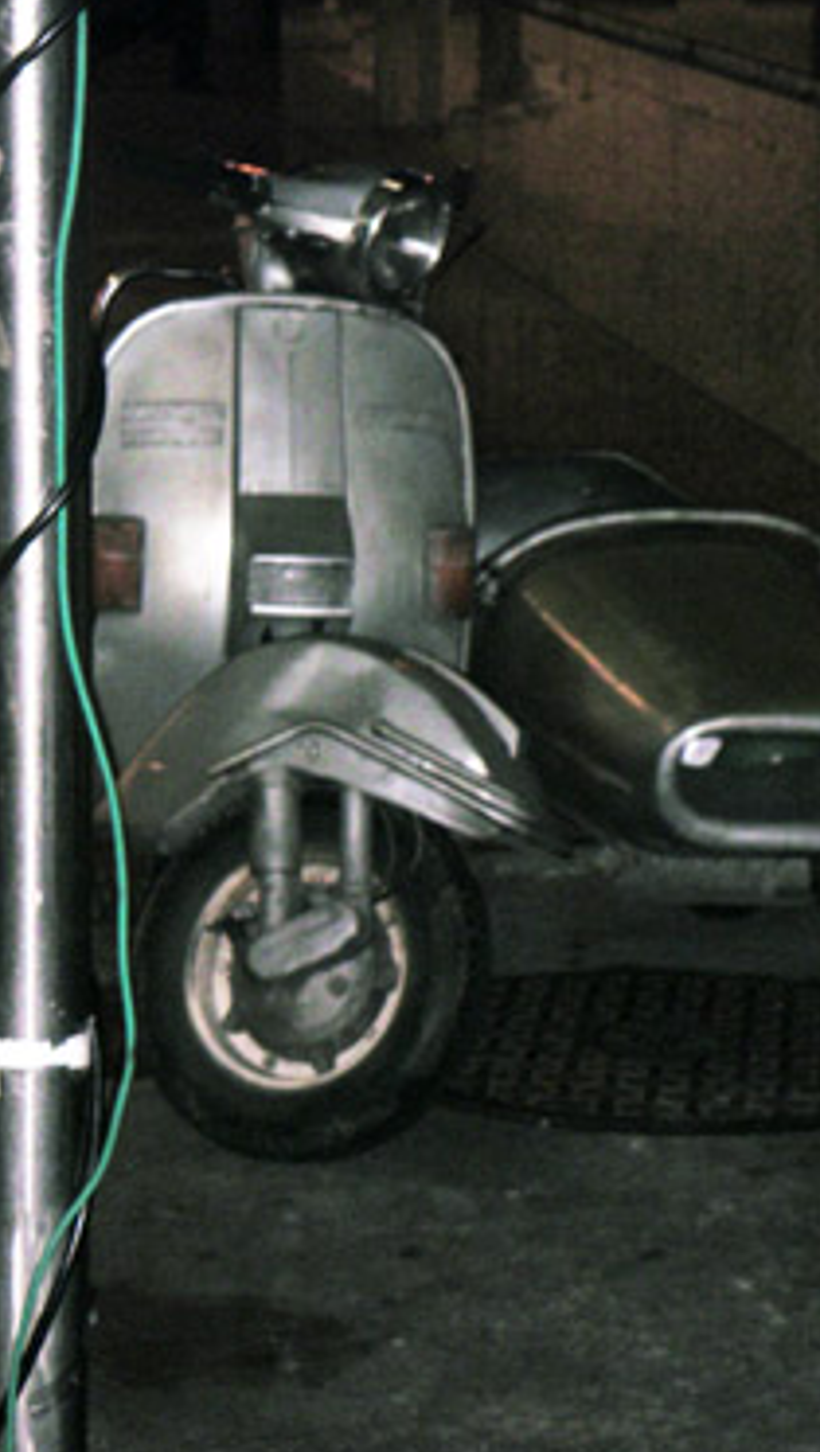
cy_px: 695
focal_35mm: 117
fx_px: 4510
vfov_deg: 18.3
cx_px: 504
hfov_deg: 10.4
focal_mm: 15.5
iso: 100
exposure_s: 1/90
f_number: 3.5
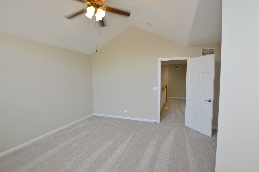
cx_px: 130
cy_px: 86
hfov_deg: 95.1
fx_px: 118
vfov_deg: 71.8
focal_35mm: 16
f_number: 4
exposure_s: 1/60
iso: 320
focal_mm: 11
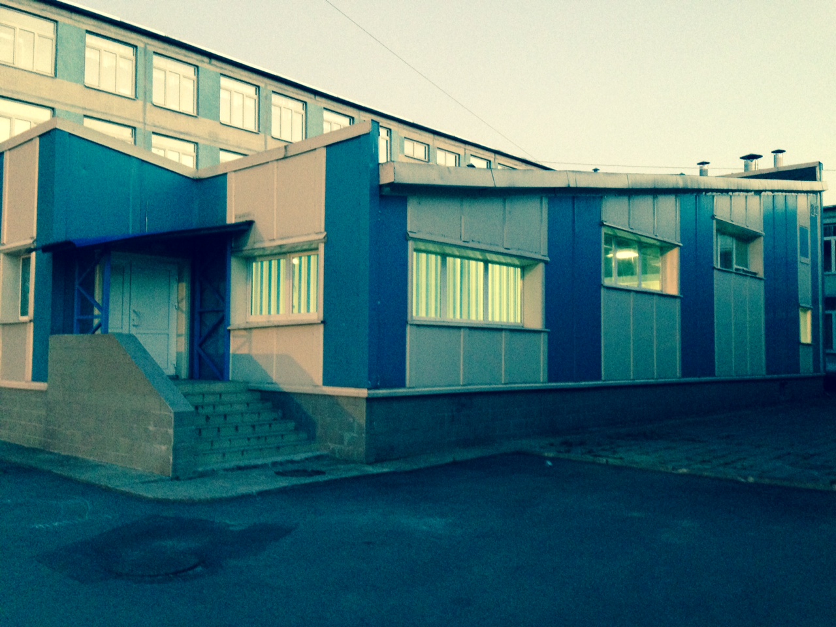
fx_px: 797
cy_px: 314
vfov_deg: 42.9
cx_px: 418
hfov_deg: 55.4
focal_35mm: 33
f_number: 2.4
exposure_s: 1/15
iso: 400
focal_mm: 4.12
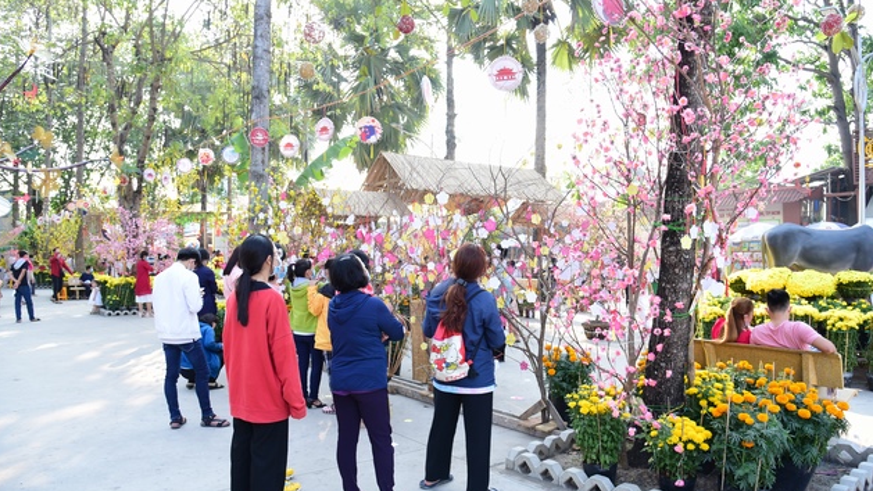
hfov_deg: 71.9
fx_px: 602
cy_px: 234
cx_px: 447
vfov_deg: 44.4
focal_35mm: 26
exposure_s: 1/100
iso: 320
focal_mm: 24
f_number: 5.6
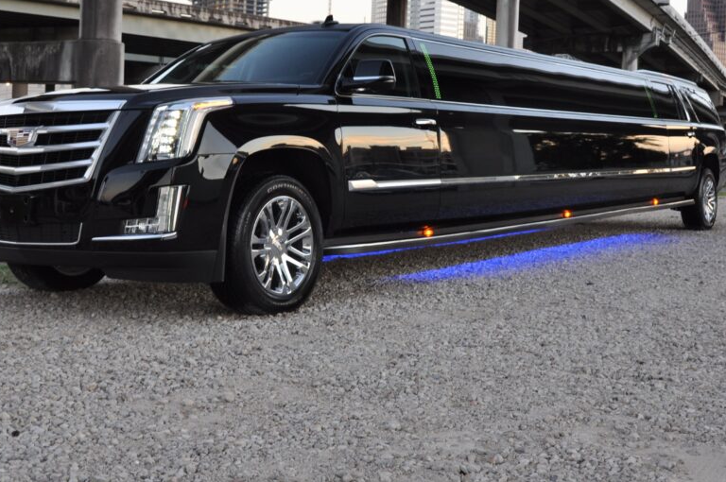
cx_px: 364
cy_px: 163
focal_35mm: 48
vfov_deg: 27.8
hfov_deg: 41.2
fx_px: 967
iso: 400
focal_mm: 24
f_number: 5.6
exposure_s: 1/30
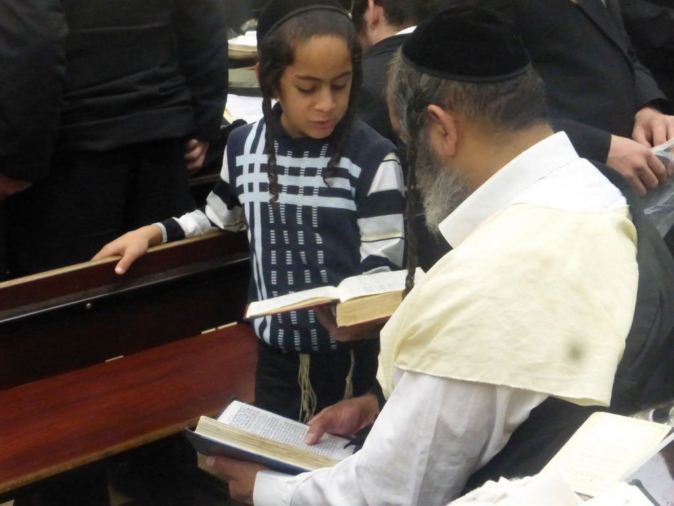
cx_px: 337
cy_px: 253
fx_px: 1188
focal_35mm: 61
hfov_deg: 31.7
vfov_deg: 24.0
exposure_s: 1/80
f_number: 4.7
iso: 1600
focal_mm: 10.3
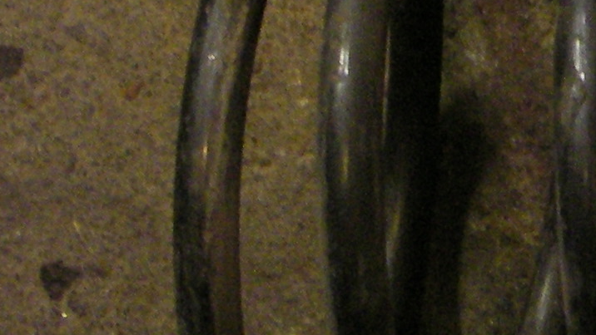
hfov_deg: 13.4
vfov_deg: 8.1
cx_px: 986
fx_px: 2339
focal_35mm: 148
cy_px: -24
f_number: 3.3
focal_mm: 6.3
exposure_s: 1/4
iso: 200
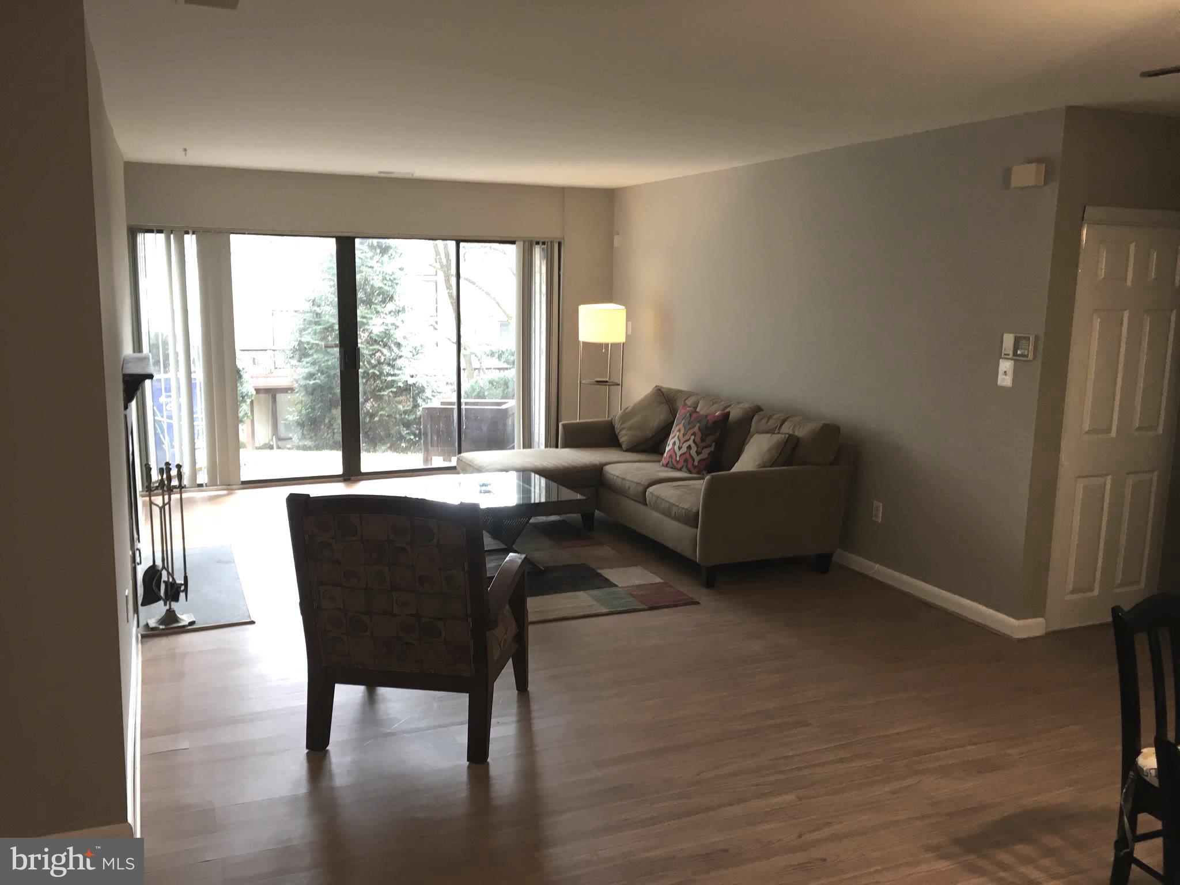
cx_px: 590
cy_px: 442
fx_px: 989
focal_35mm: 29
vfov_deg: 48.2
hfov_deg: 61.7
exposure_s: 1/30
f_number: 2.2
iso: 50
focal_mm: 4.15
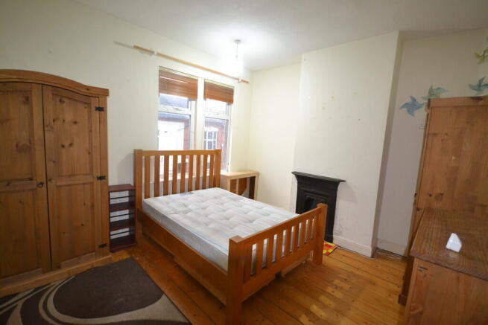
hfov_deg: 100.4
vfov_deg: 77.4
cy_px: 162
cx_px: 244
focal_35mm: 15
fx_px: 203
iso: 1600
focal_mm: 10
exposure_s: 1/60
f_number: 4
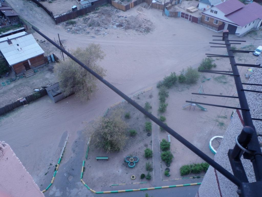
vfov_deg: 49.7
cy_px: 98
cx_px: 131
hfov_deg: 63.4
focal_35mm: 28
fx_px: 212
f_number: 3.5
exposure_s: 1/2
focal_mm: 5
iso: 100
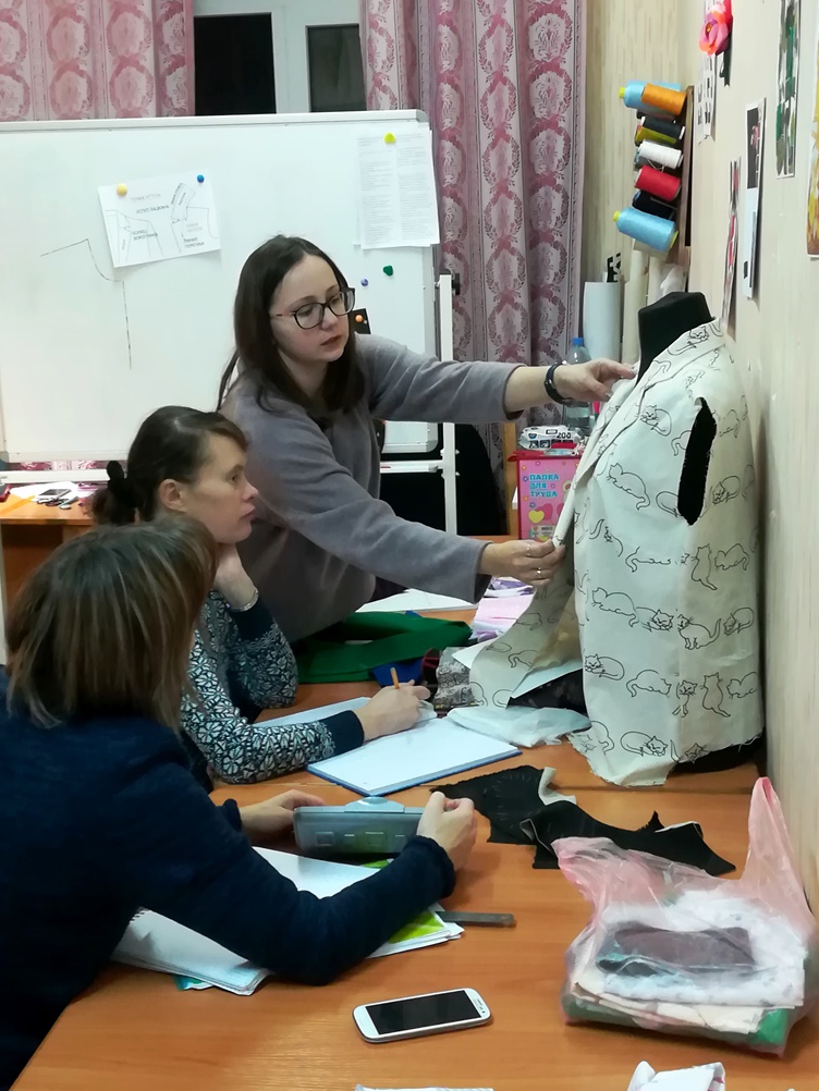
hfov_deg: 30.9
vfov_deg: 40.4
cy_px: 551
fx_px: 1482
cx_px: 416
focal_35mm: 47
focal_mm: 3.83
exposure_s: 1/33.3
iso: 320
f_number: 2.2
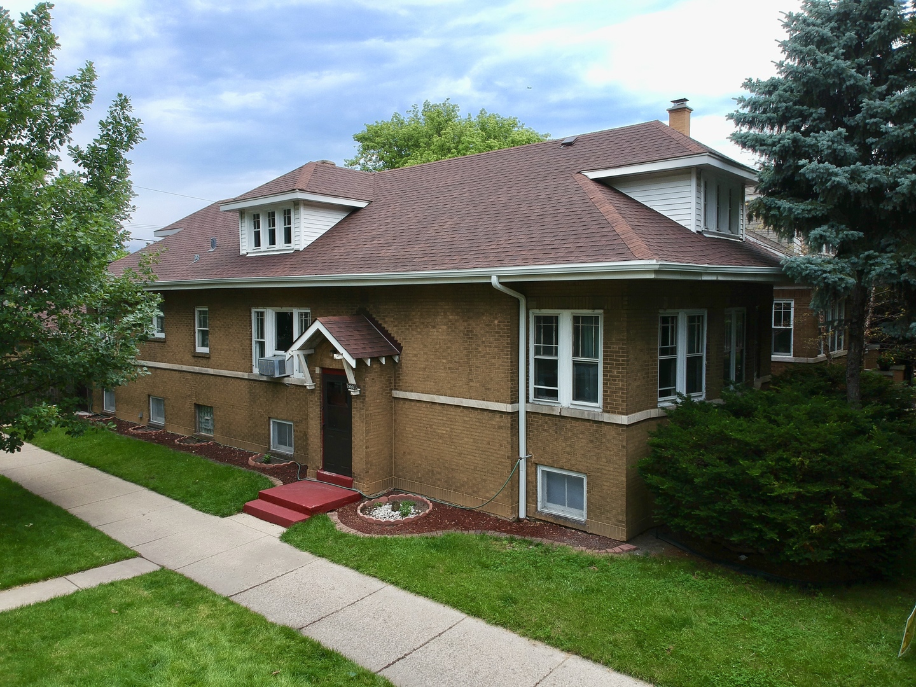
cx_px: 458
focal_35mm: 25
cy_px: 344
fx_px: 662
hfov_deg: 69.4
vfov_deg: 54.9
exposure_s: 1/800
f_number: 2.6
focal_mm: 4.49
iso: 100
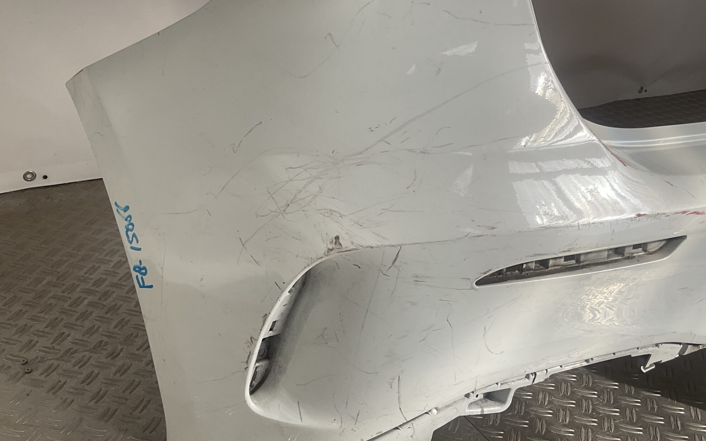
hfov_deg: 48.9
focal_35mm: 40
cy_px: 210
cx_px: 433
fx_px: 770
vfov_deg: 32.0
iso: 16
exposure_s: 1/1786
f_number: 1.8
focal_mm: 3
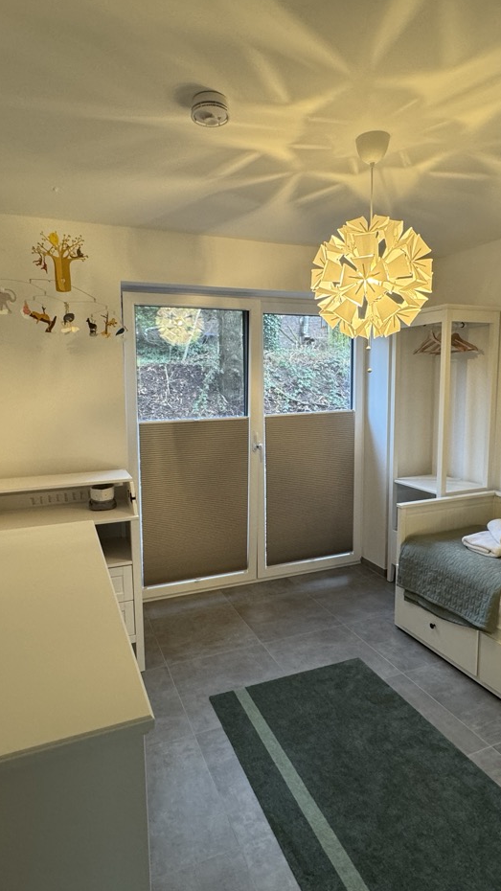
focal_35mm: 21
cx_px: 255
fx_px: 496
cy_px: 440
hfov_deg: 53.6
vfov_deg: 83.8
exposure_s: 1/50
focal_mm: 2.22
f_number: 2.2
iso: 200
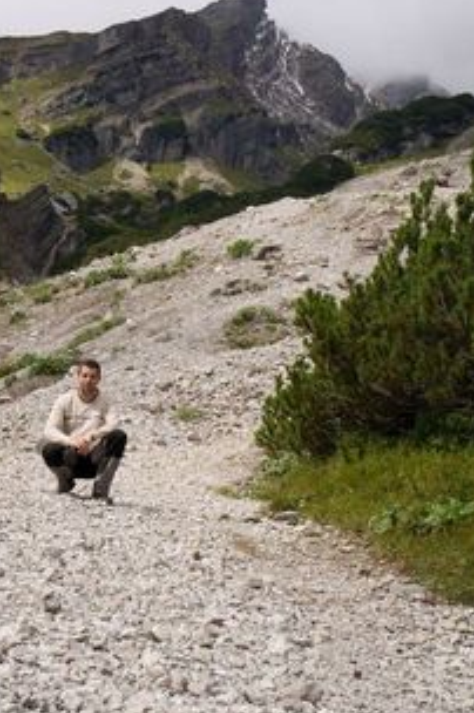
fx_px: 1362
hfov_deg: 19.6
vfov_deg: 29.2
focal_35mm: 69
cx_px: 124
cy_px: 456
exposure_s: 1/200
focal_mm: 29
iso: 200
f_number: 13
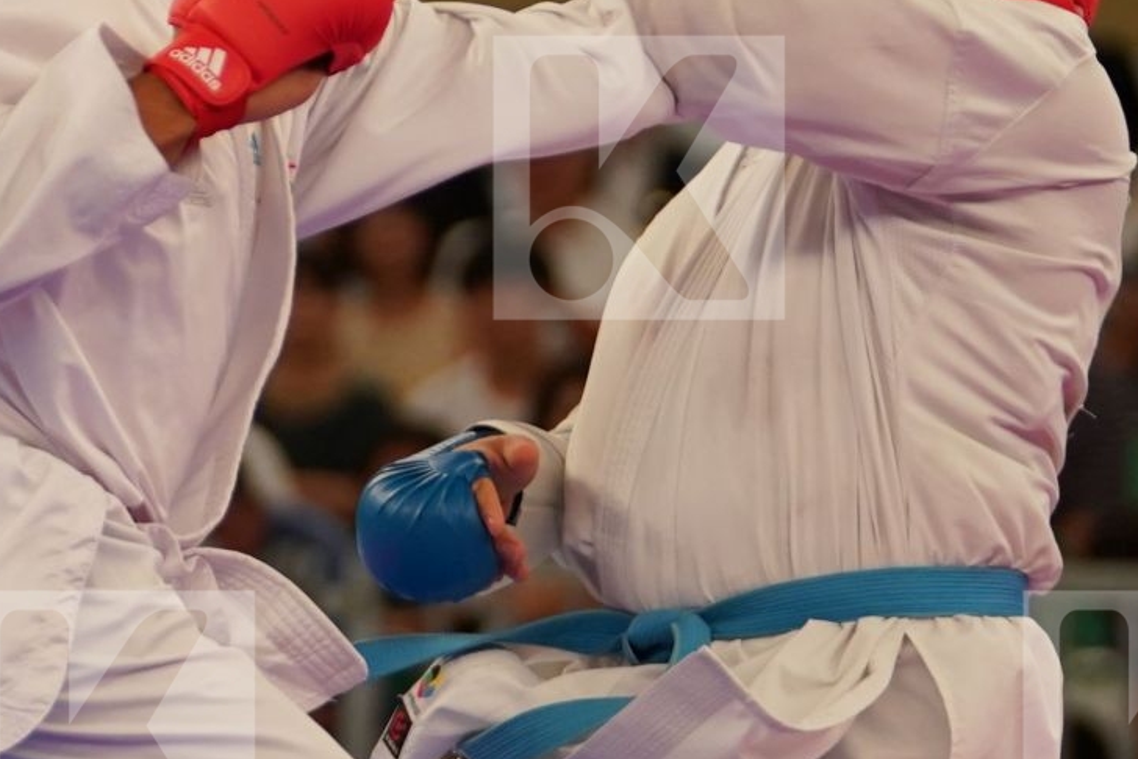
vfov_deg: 2.5
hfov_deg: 3.7
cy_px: 178
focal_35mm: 556
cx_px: 109
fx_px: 17582
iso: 1600
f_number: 2.8
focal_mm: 150
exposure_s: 1/1000
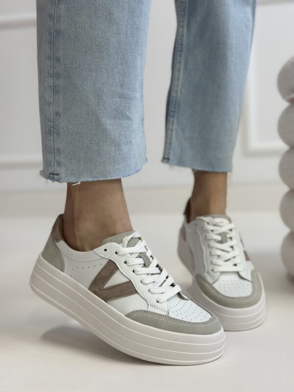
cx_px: 147
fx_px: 544
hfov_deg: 30.3
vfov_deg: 39.7
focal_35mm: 48
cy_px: 196
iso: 80
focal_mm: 6.86
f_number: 1.78
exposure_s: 1/100
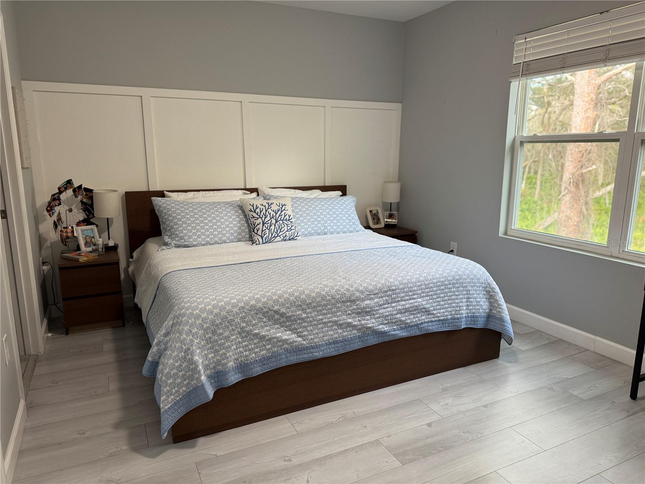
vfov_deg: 56.8
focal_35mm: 24
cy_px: 242
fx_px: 447
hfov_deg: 71.6
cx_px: 322
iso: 160
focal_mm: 6.76
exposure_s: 1/60
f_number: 1.78
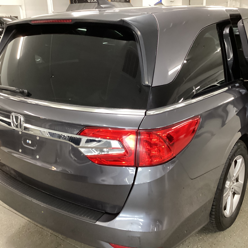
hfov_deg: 44.9
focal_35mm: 37
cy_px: 124
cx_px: 138
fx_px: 300
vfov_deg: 44.9
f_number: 2.4
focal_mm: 3.3
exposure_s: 1/30
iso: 320
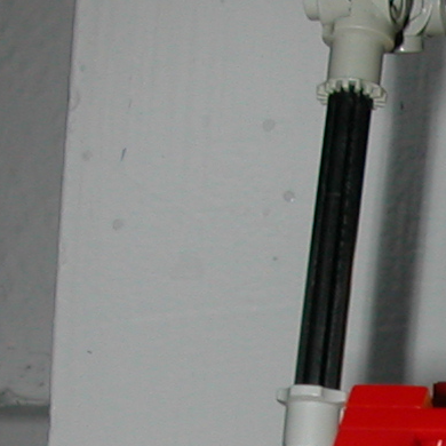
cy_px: 637
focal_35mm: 134
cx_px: 706
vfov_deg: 12.5
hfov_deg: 12.3
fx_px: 1953
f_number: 4.5
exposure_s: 1/59.9
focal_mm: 5.6
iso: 100
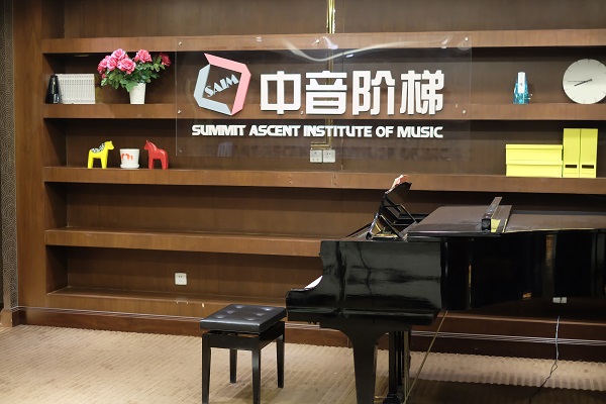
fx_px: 892
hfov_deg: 37.5
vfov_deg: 25.5
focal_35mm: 53
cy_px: 202
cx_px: 303
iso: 1600
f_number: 1.4
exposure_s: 1/75
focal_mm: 35
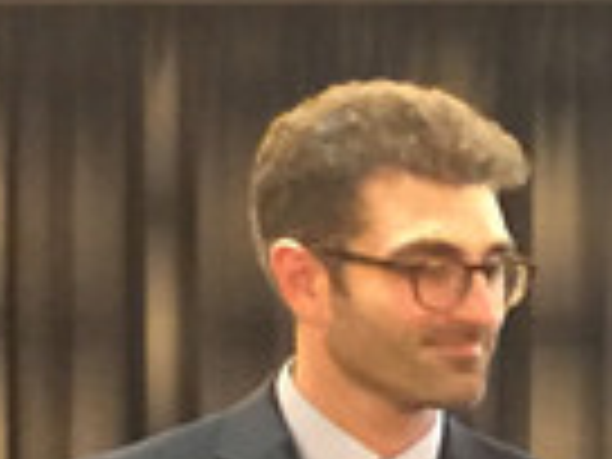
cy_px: 648
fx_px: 3783
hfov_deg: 7.9
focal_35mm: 214
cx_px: 1858
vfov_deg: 6.9
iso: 125
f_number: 2.2
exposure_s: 1/10
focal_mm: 4.15
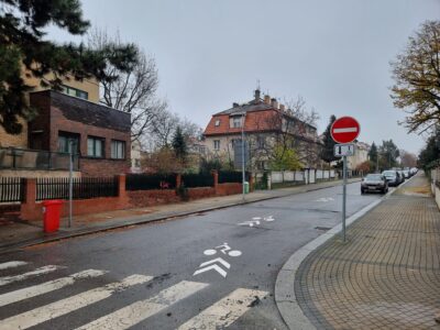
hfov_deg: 71.6
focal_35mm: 24
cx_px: 220
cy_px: 165
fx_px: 305
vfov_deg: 56.8
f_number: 1.8
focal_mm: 6.7
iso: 50
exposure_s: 1/217
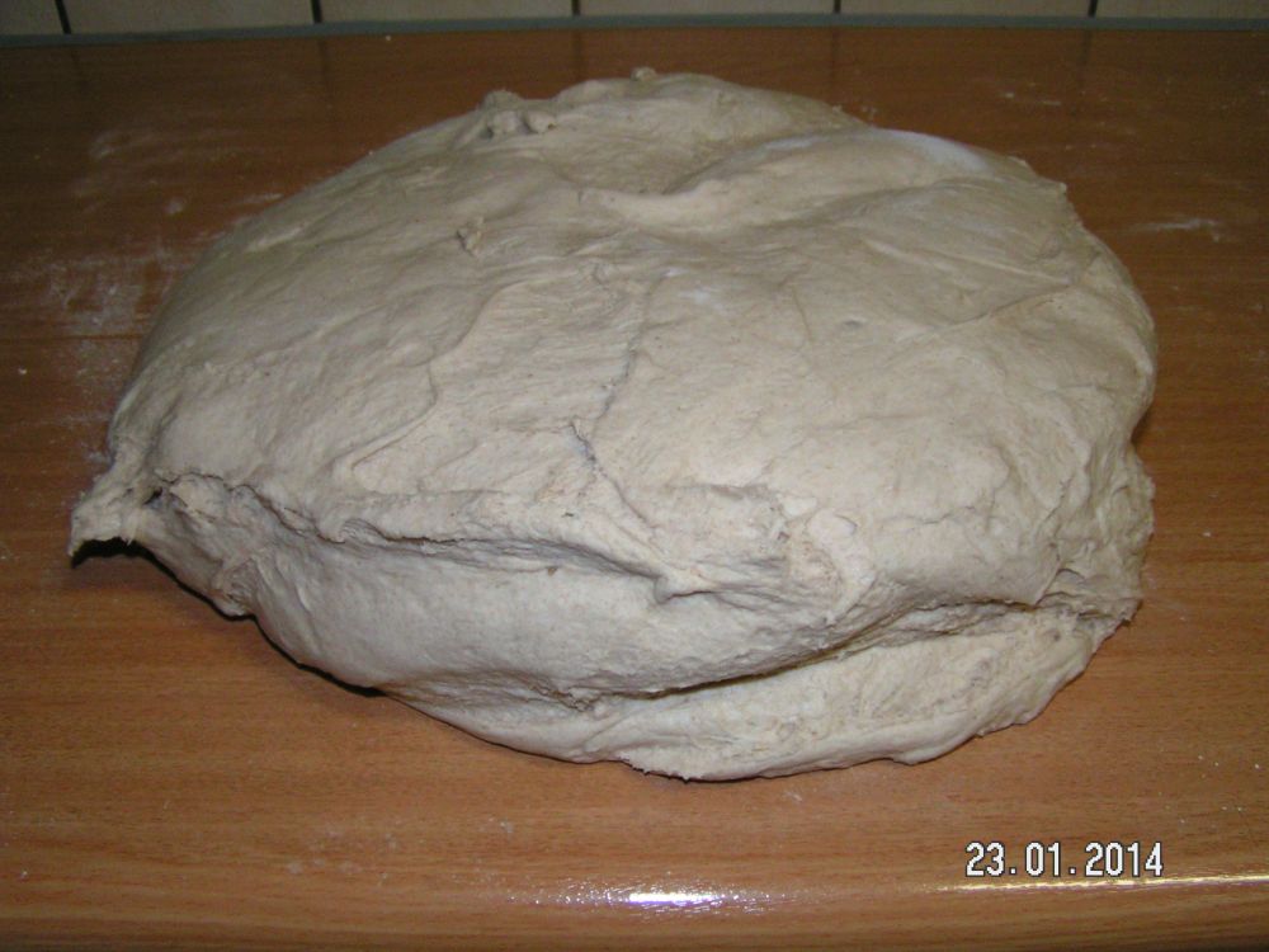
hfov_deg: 49.0
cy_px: 476
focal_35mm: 38
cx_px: 634
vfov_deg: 37.7
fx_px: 1393
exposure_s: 1/40
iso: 200
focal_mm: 5.8
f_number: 2.8
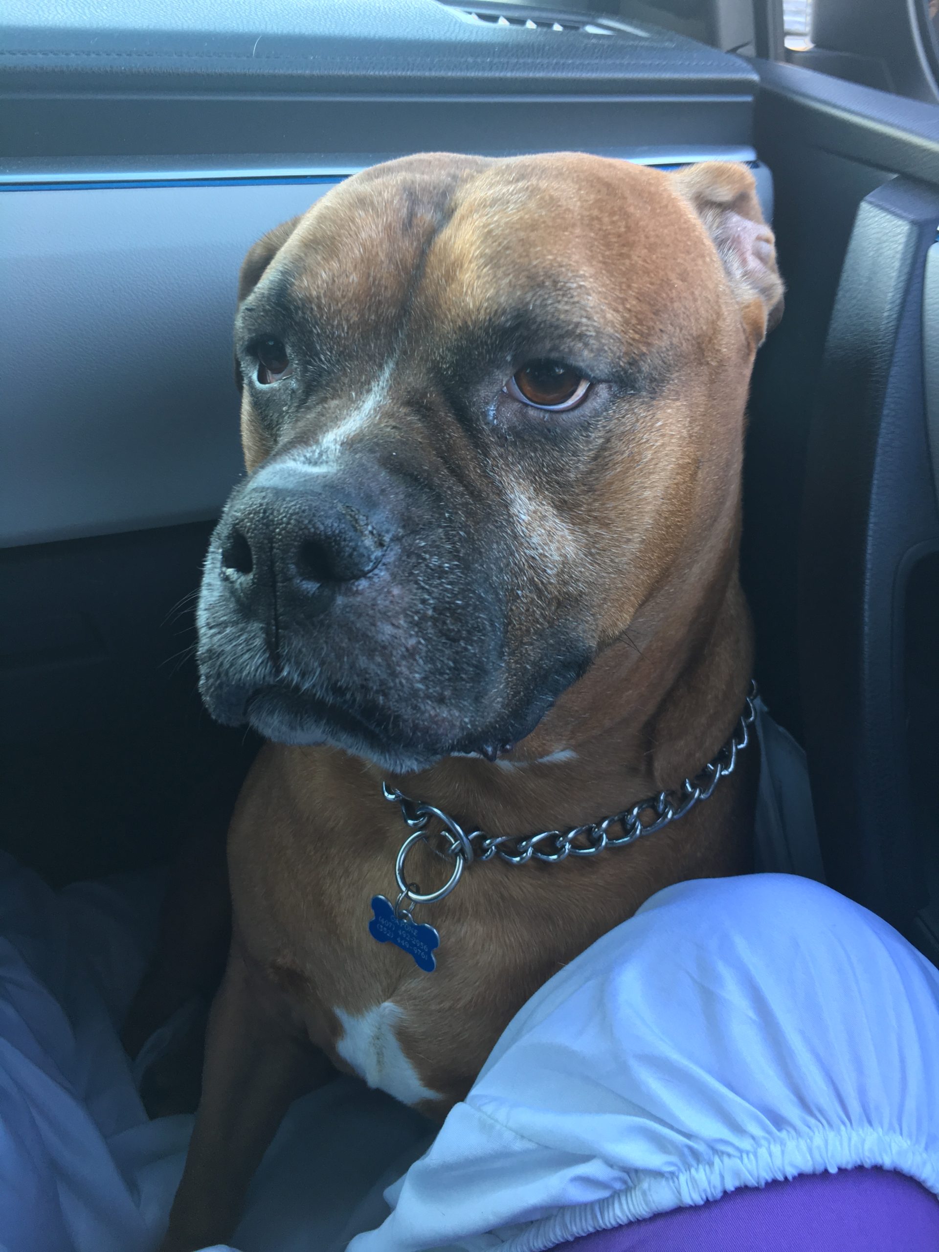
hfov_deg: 48.2
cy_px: 626
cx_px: 470
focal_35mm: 29
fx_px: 1049
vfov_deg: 61.7
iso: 32
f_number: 2.2
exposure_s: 1/30
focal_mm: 4.15
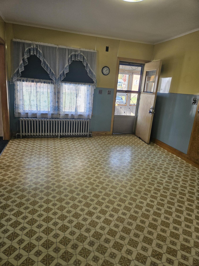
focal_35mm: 23
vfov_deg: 73.9
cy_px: 133
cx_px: 100
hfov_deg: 58.9
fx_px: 176
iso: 100
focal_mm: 5.4
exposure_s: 1/120
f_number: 1.8
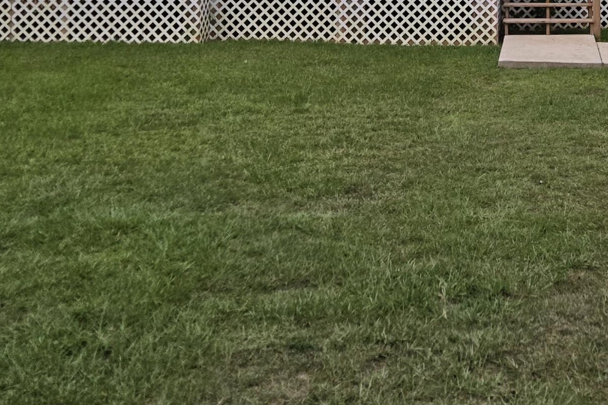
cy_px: -96
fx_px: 996
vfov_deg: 21.2
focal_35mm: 59
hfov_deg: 32.7
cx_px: 512
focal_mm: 5.4
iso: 125
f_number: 1.8
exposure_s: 1/508
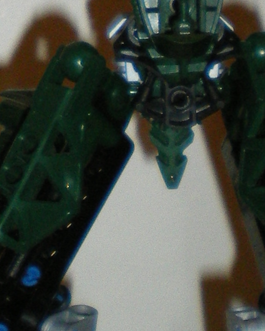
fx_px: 1697
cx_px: 84
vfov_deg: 11.0
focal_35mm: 173
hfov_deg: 8.9
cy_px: -42
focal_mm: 6.3
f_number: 3.1
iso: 200
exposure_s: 1/50
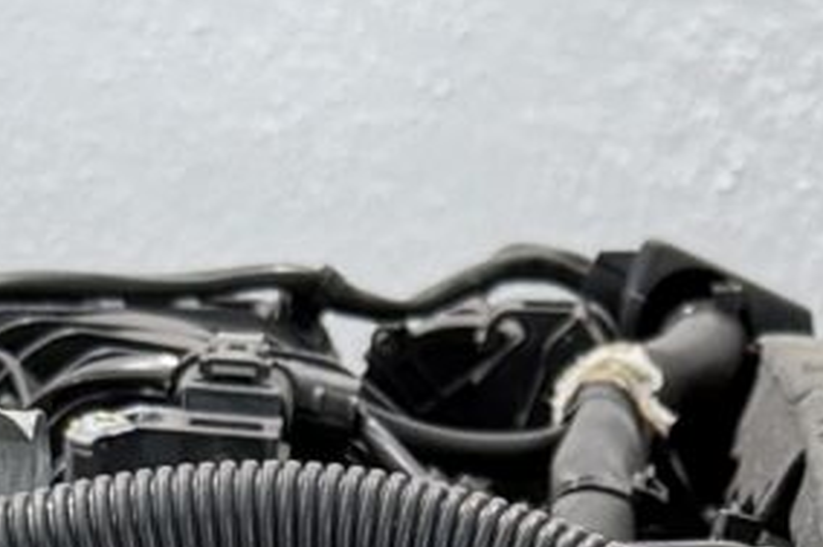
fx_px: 5141
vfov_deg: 5.8
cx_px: 695
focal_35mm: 225
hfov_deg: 9.1
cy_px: 1421
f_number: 1.78
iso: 125
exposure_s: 1/50
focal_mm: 6.76
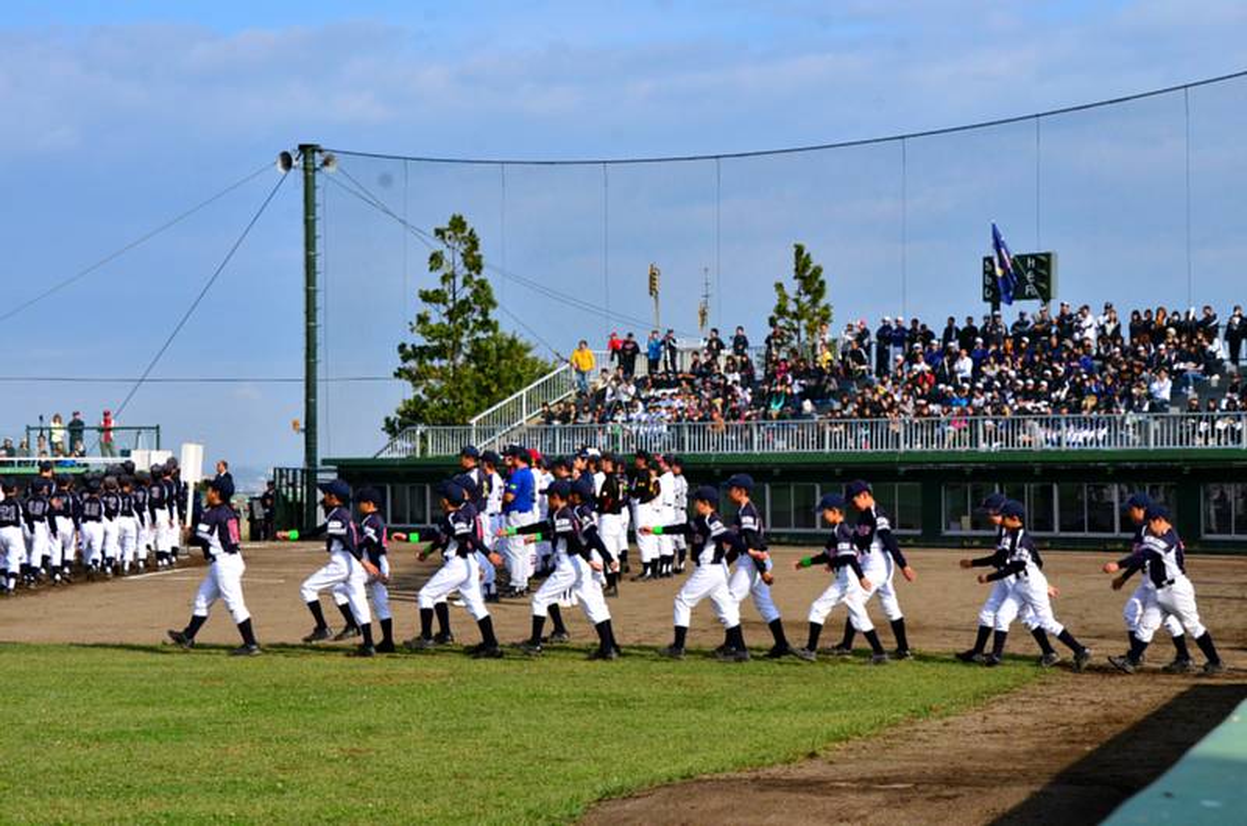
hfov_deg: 21.0
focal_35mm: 98
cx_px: 624
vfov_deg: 14.0
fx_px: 3371
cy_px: 413
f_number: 10
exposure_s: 1/1600
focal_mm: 65
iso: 800
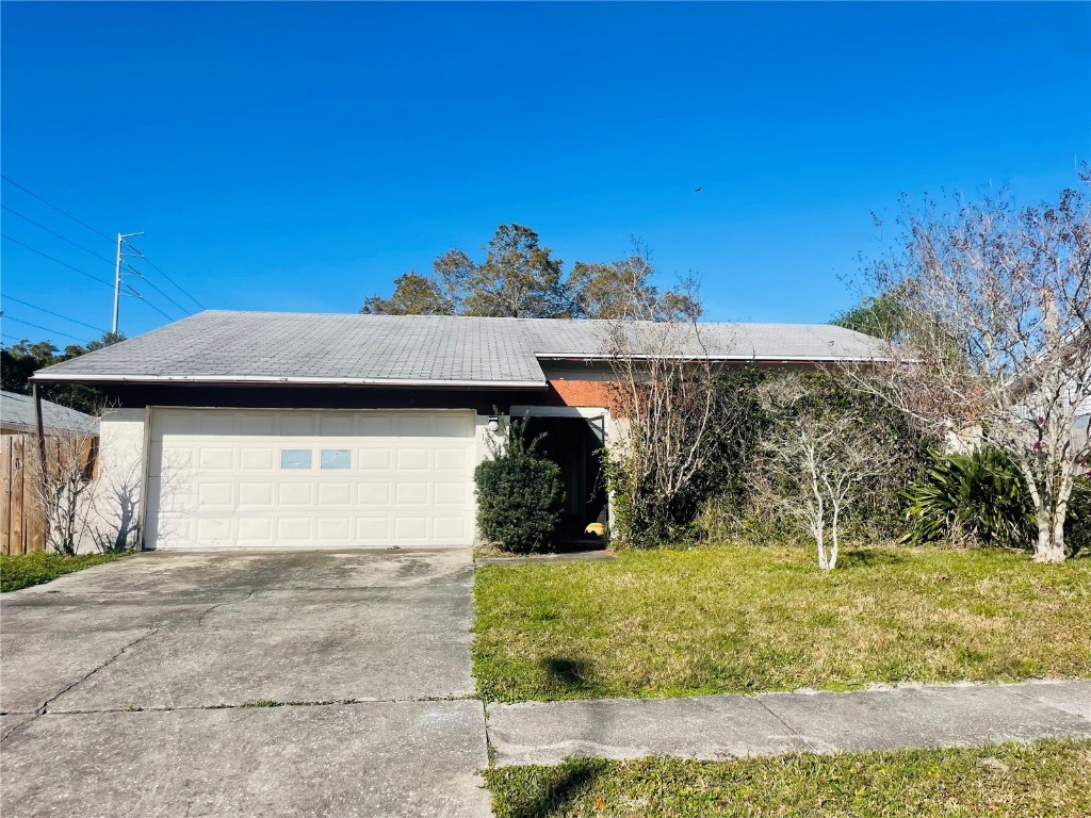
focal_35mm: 26
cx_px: 546
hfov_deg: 67.3
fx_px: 819
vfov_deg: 53.1
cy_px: 409
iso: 32
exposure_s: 1/4292
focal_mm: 4.2
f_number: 1.6
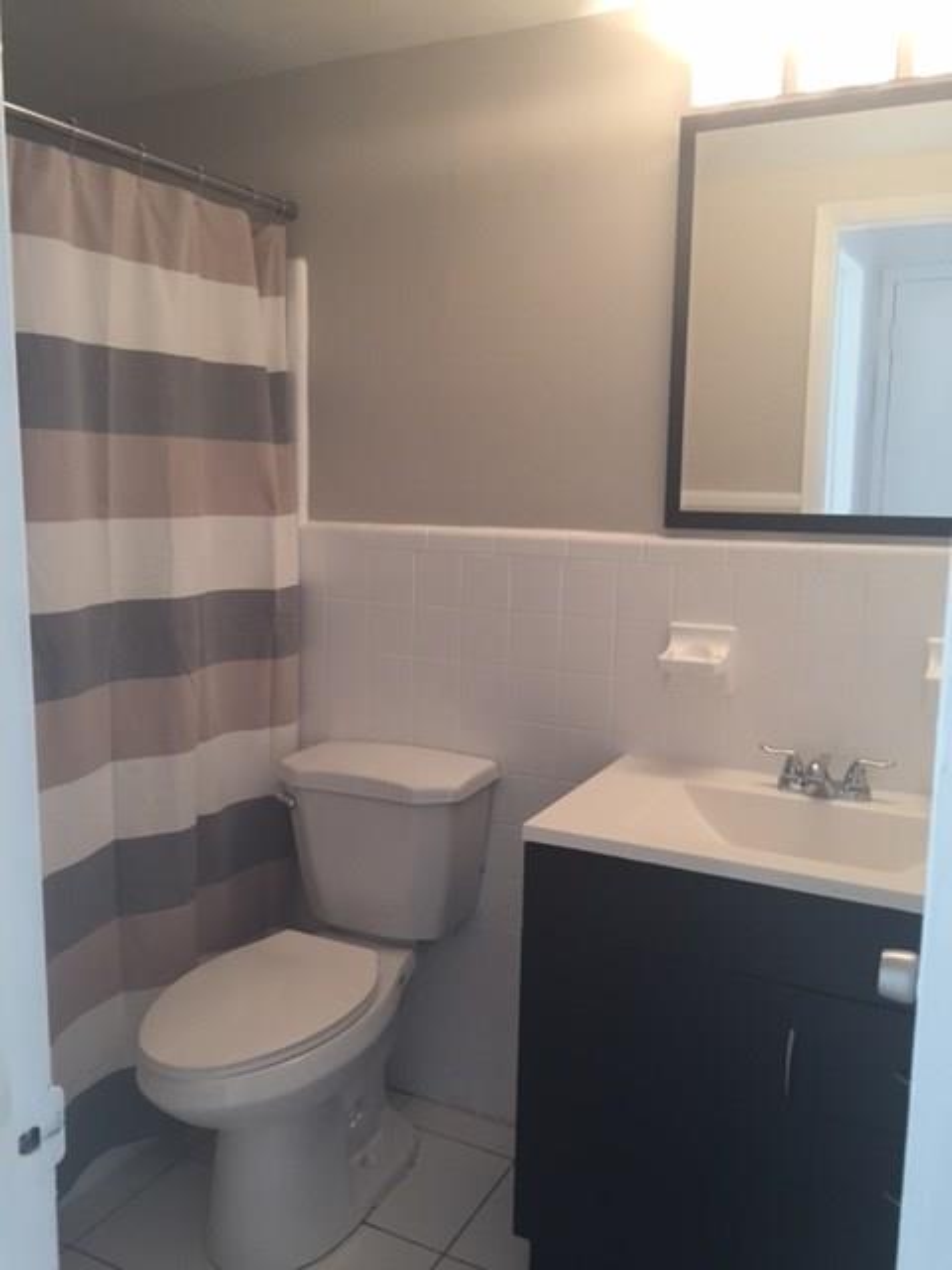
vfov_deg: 61.7
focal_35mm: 29
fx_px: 1063
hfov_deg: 48.2
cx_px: 476
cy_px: 635
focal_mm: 4.15
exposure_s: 1/30
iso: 50
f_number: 2.2
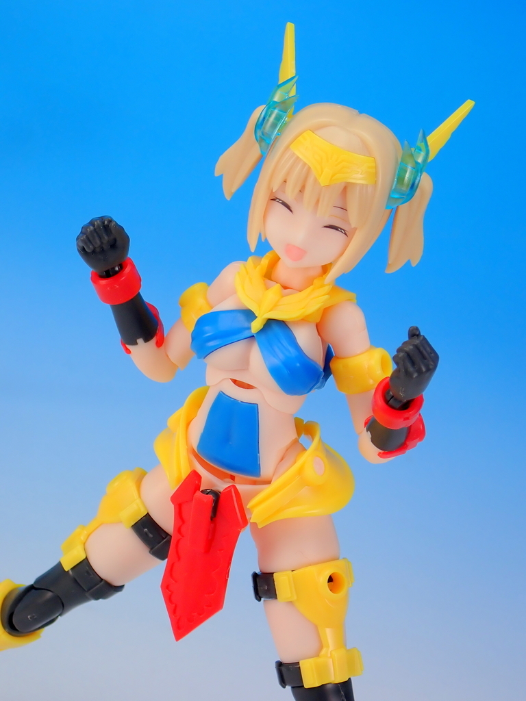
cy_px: 350
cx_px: 263
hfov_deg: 14.8
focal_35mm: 100
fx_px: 2026
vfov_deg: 19.6
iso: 100
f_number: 18
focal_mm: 18
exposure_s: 1
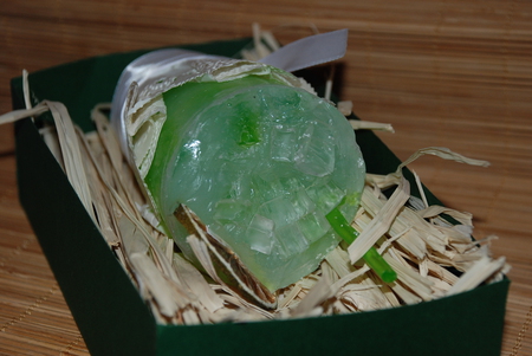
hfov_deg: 19.4
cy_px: 178
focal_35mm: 105
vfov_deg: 13.1
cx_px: 266
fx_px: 1553
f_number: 5.6
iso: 400
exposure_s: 1/60
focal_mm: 70
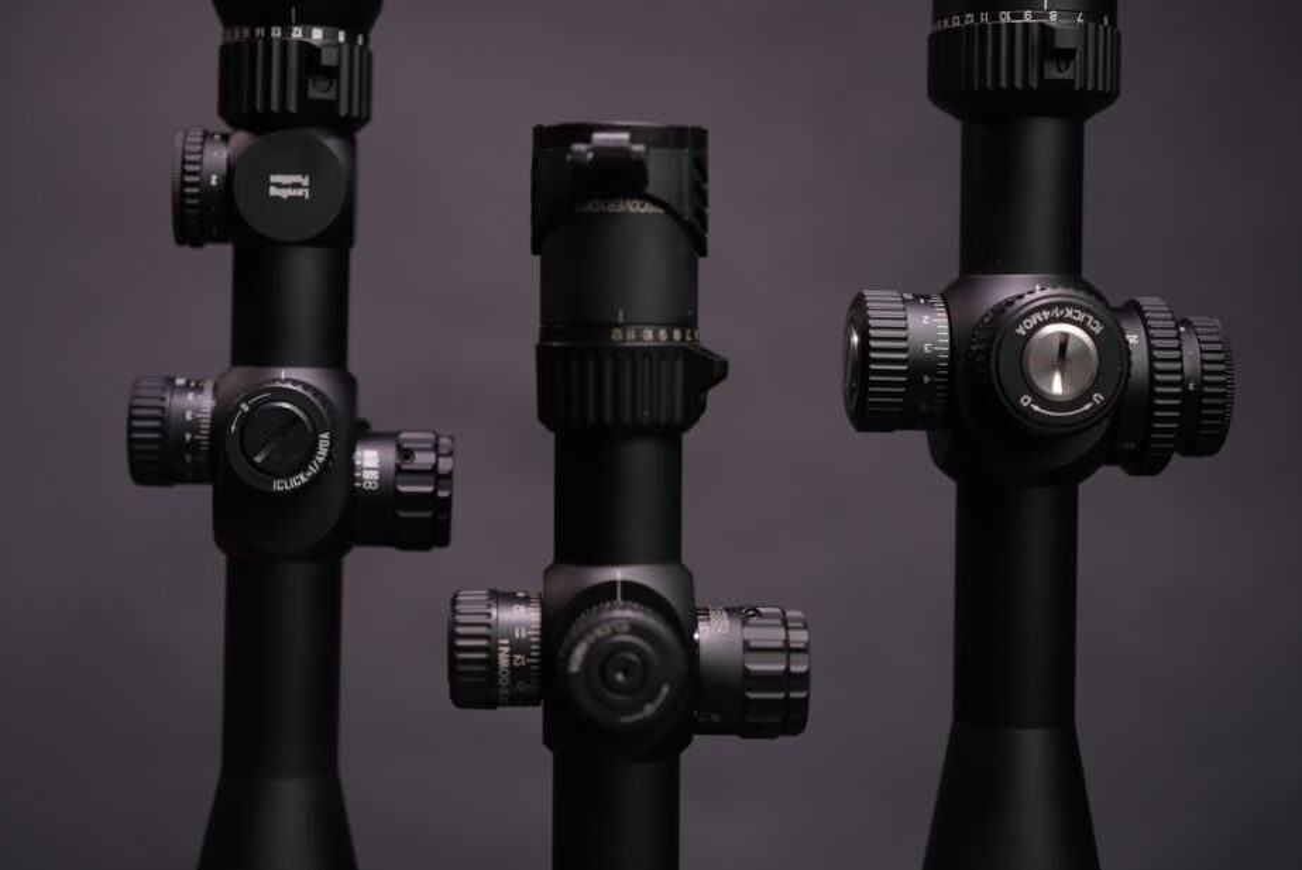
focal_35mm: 61
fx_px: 2208
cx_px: 598
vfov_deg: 22.3
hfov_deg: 32.8
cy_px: 448
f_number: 3.2
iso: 640
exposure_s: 1/50
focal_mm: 55
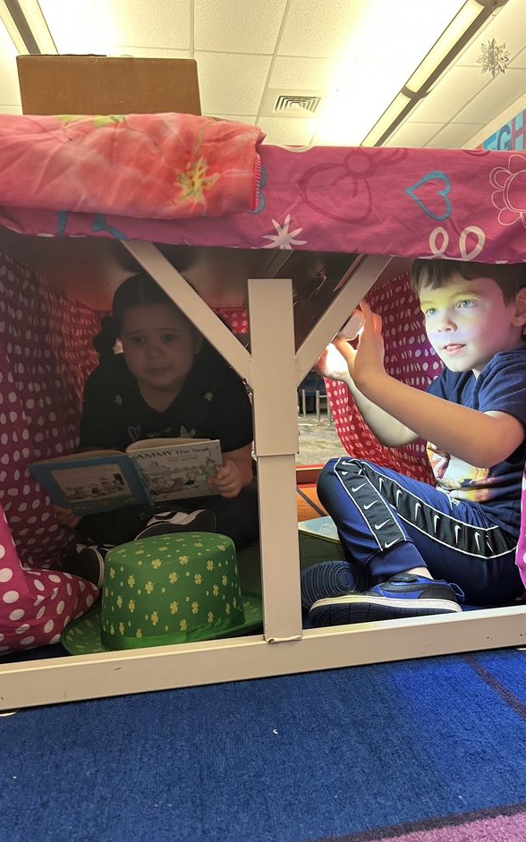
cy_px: 443
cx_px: 334
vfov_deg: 62.9
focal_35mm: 30
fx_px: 688
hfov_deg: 41.5
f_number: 1.5
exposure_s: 1/60
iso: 250
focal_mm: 5.7
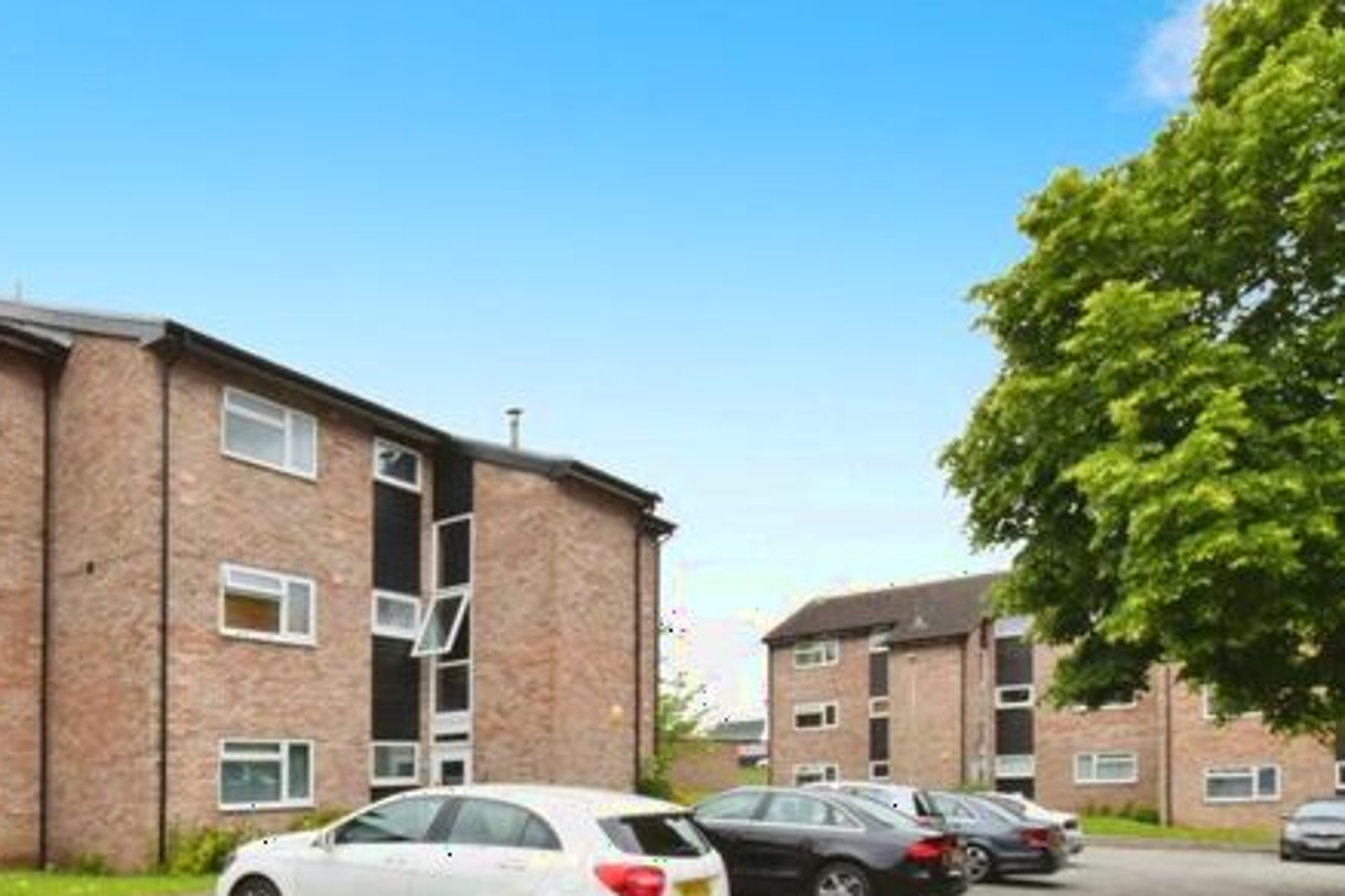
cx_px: 445
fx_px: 897
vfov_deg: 50.6
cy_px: 686
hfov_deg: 71.5
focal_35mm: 24
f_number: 20
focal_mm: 10
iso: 1000
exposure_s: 1/125
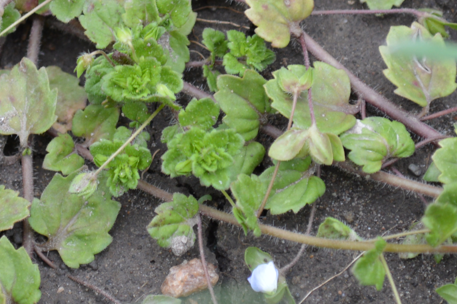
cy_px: 40
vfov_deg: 6.4
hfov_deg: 9.7
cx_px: 154
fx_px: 2693
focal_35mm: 212
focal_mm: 55
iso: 320
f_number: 5.6
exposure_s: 1/125
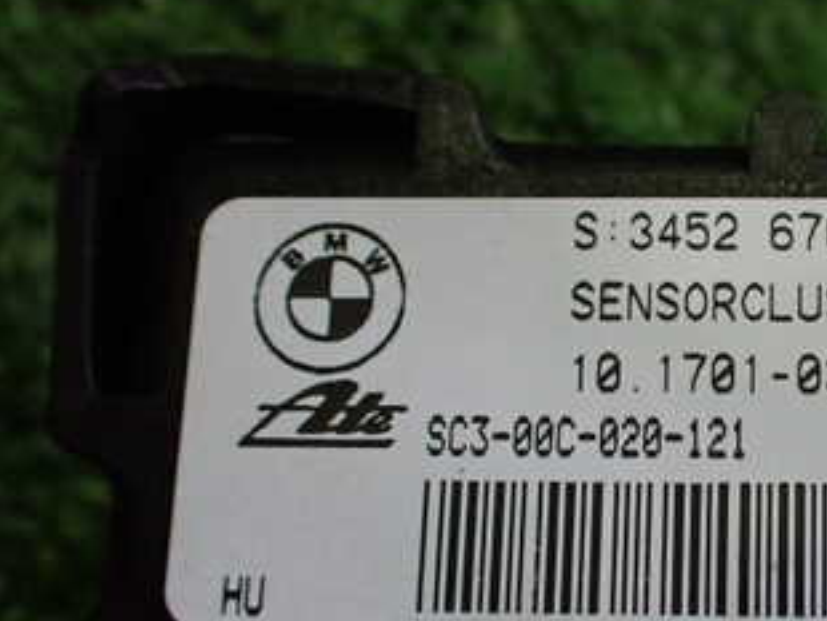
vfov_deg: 25.2
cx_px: 752
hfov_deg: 31.6
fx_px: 1387
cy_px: 392
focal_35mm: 58
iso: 500
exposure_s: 1/125
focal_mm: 5.4
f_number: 2.3
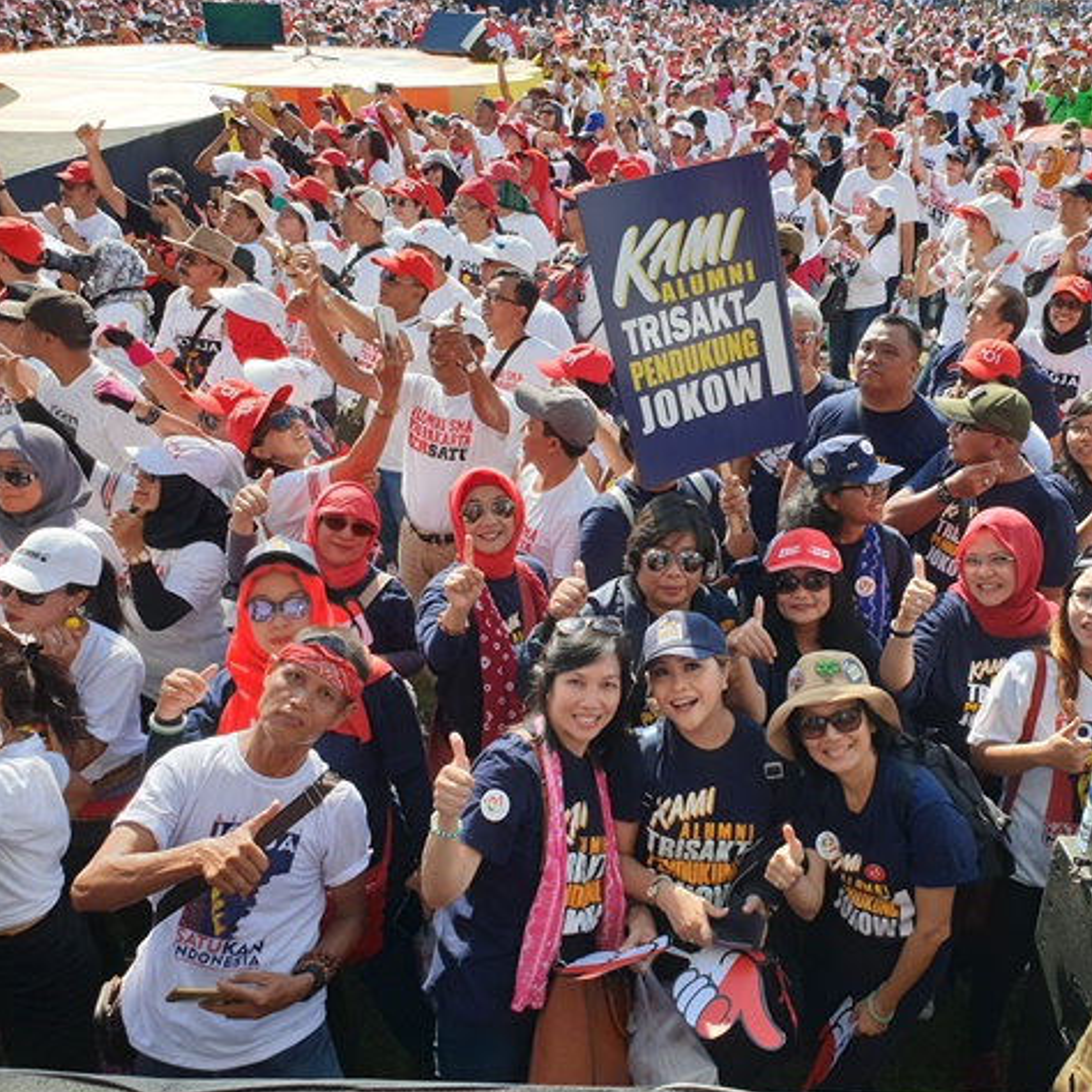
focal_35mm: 31
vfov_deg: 52.5
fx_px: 1106
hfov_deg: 51.9
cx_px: 696
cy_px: 548
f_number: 2.4
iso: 50
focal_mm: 4.3
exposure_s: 1/435
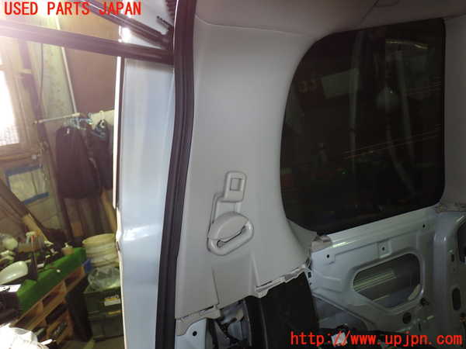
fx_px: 485
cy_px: 174
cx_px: 233
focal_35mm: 36
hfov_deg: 51.4
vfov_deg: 39.7
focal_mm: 6.37
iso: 200
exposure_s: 1/40
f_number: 2.5
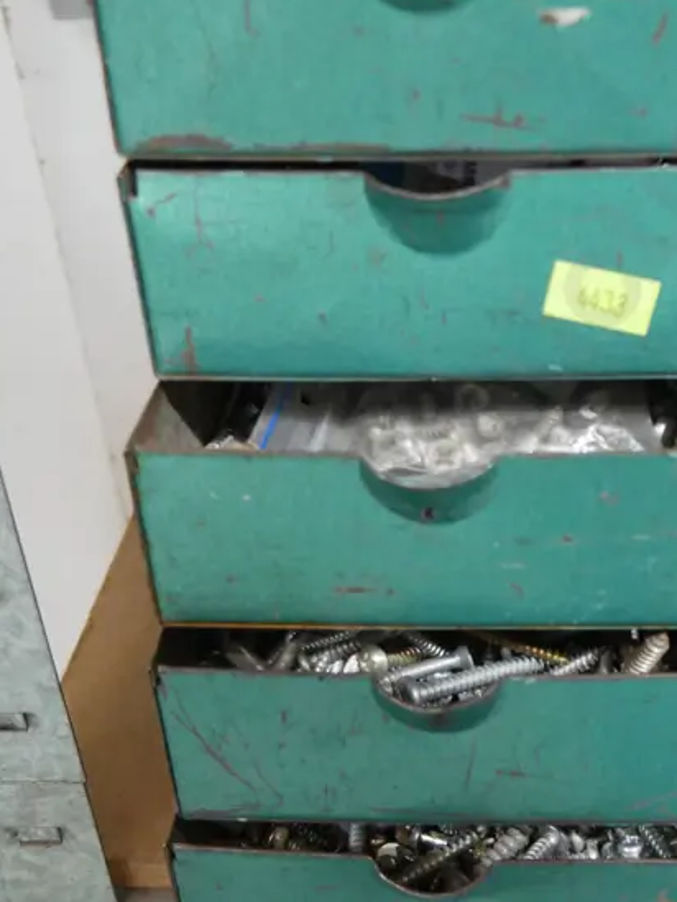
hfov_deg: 25.6
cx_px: 560
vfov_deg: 34.2
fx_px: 1460
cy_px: 343
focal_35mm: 56
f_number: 3.6
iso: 1250
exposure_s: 1/60
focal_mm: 15
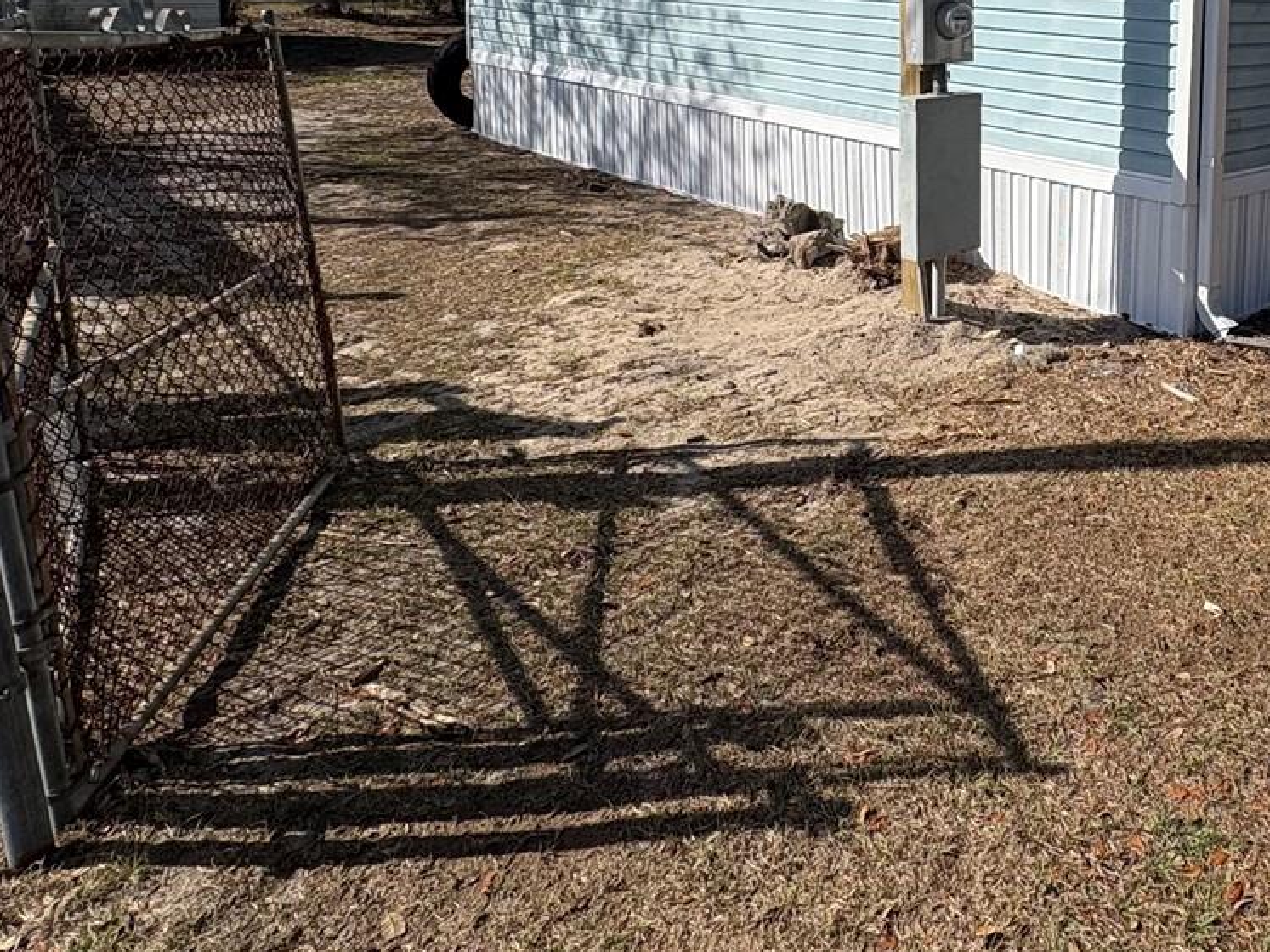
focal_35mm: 30
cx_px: 1086
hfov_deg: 54.1
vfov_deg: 42.8
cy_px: 90
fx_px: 1100
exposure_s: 1/3546
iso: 50
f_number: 2.2
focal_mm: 2.22
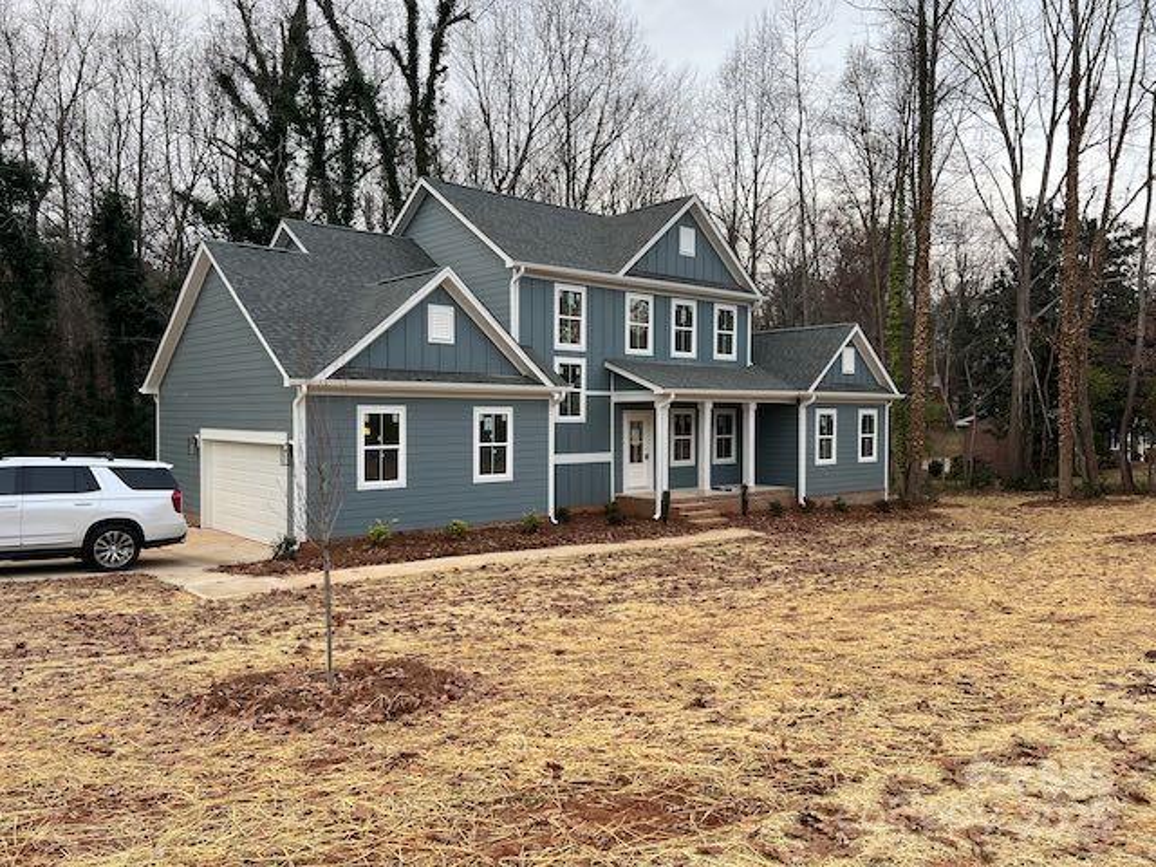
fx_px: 868
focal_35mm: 26
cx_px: 578
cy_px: 434
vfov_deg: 53.1
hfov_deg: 67.3
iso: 40
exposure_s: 1/273
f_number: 1.5
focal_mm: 5.7
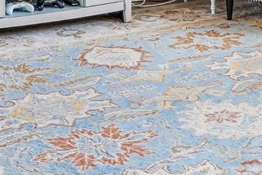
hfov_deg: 19.2
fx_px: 772
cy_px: -194
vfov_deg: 11.4
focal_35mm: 106
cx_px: 164
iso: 500
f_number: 8
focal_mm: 17
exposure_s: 1/13
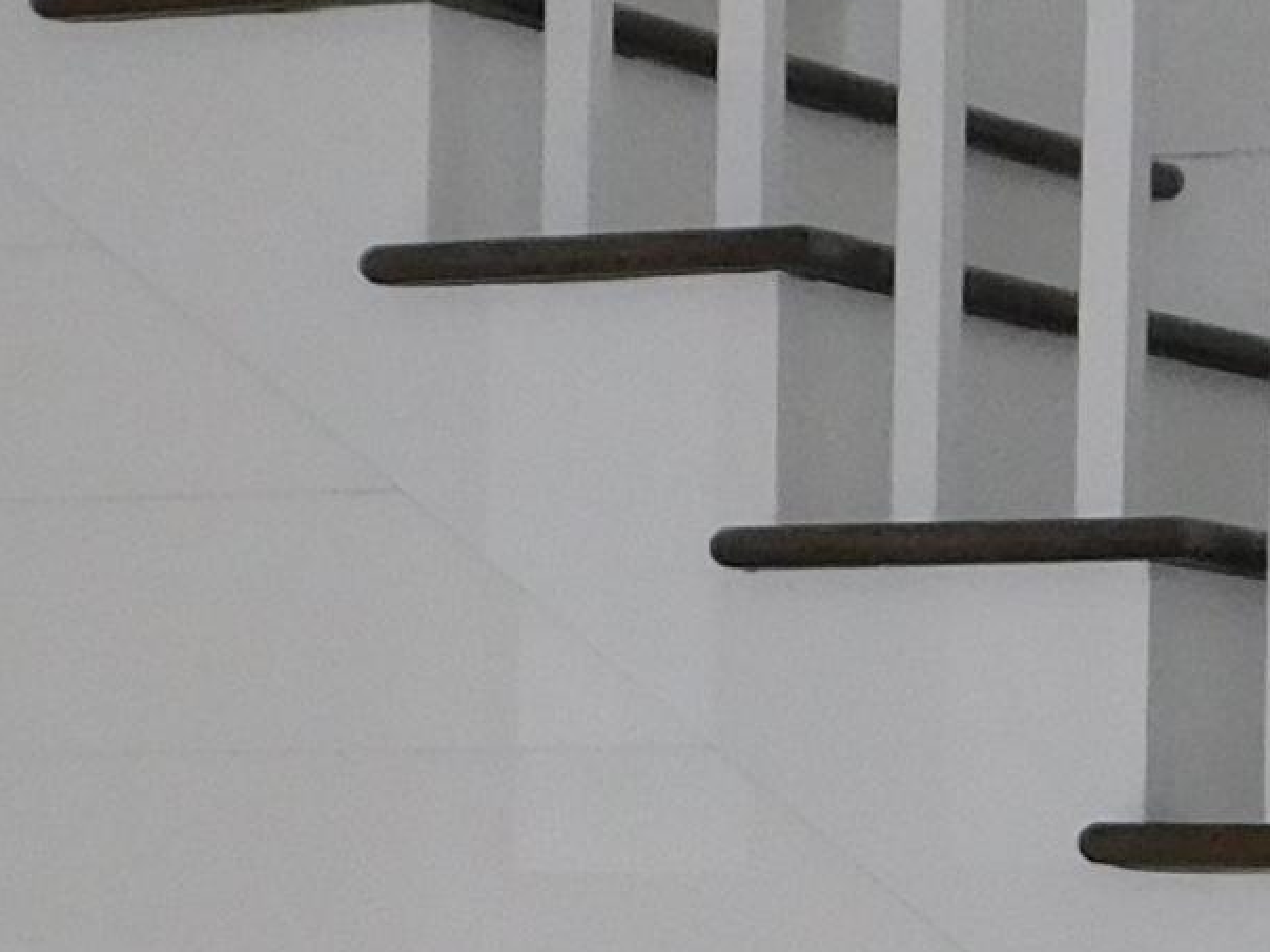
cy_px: 1153
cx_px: -212
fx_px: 5467
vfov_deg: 9.8
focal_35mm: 149
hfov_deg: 12.9
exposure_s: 1/30
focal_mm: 5.3
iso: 200
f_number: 3.2
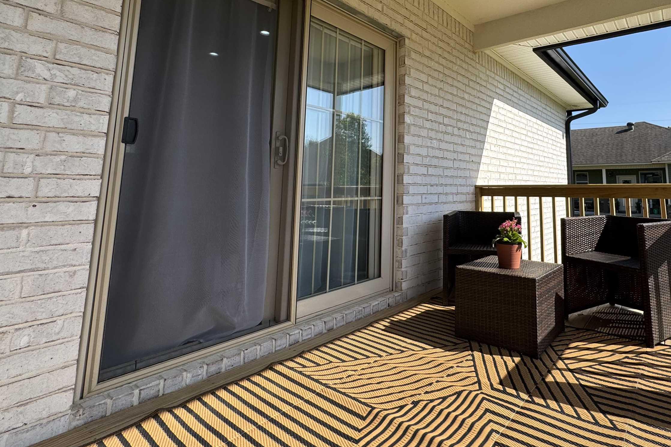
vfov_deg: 60.0
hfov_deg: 81.9
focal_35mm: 20
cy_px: 139
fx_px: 373
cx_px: 432
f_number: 2.2
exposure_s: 1/993
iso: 40
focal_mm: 2.22
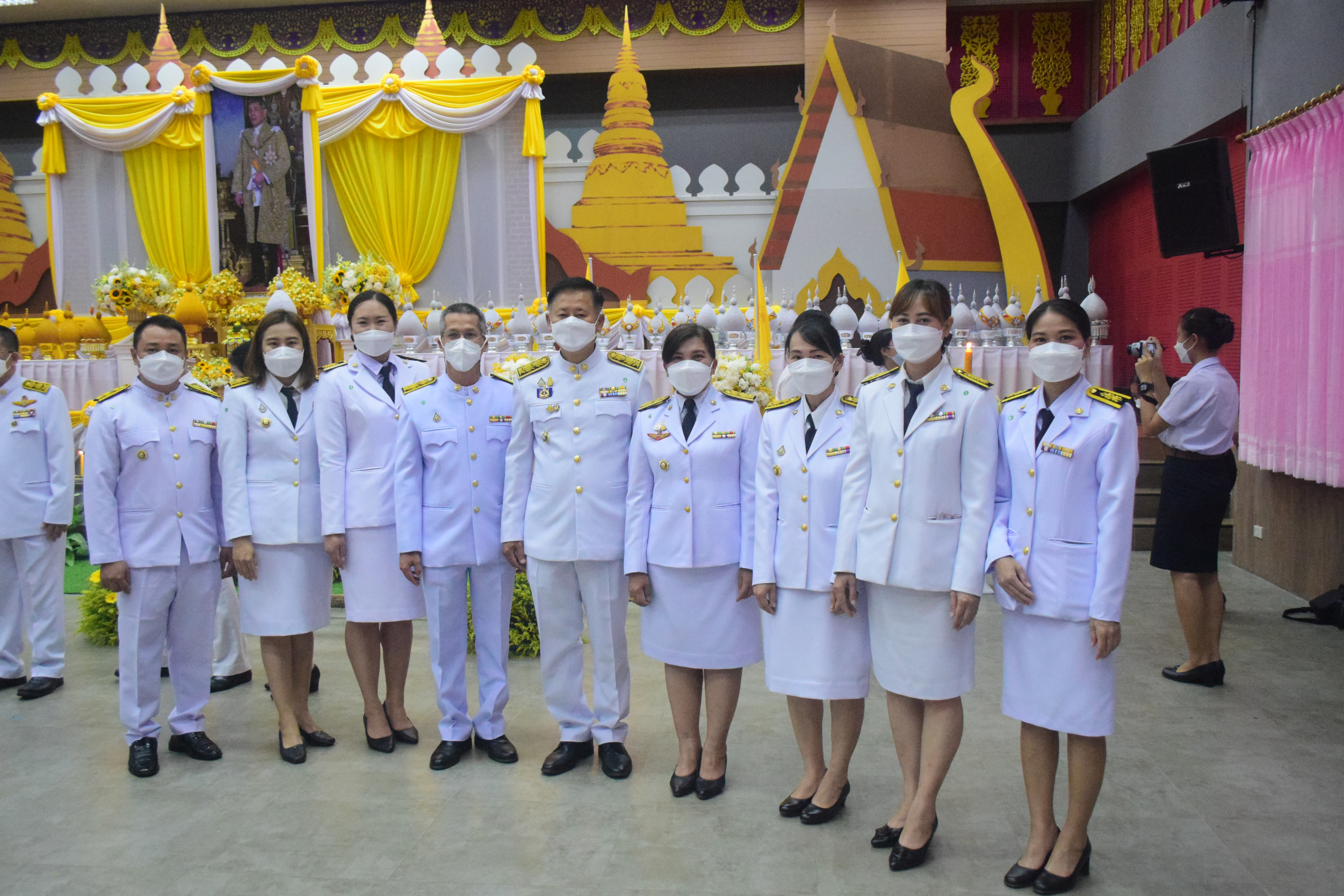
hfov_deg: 61.9
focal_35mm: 30
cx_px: 672
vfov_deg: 43.6
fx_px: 1120
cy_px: 448
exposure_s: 1/400
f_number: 4.5
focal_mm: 20
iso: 5000
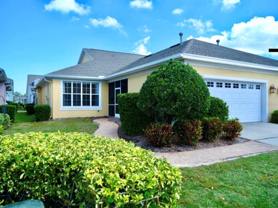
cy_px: 104
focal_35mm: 26
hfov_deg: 67.3
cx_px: 139
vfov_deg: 53.1
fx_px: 209
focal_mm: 33.2
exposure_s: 1/2500
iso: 800
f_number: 4
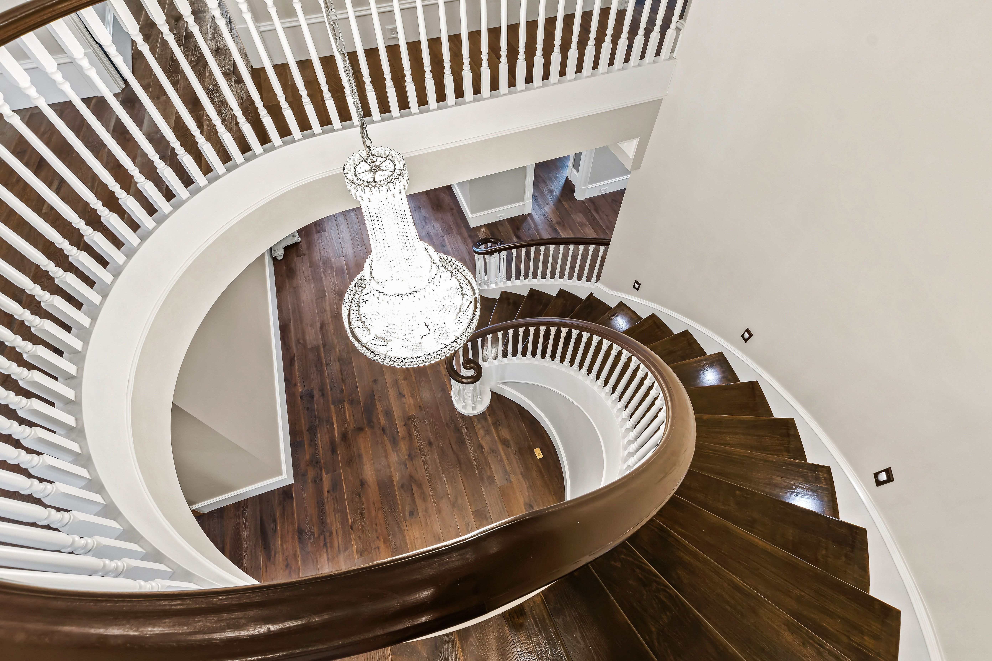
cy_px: 330
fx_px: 413
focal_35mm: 15
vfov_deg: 77.3
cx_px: 496
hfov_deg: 100.4
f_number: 8
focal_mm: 10
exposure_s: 1/2.5
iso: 100
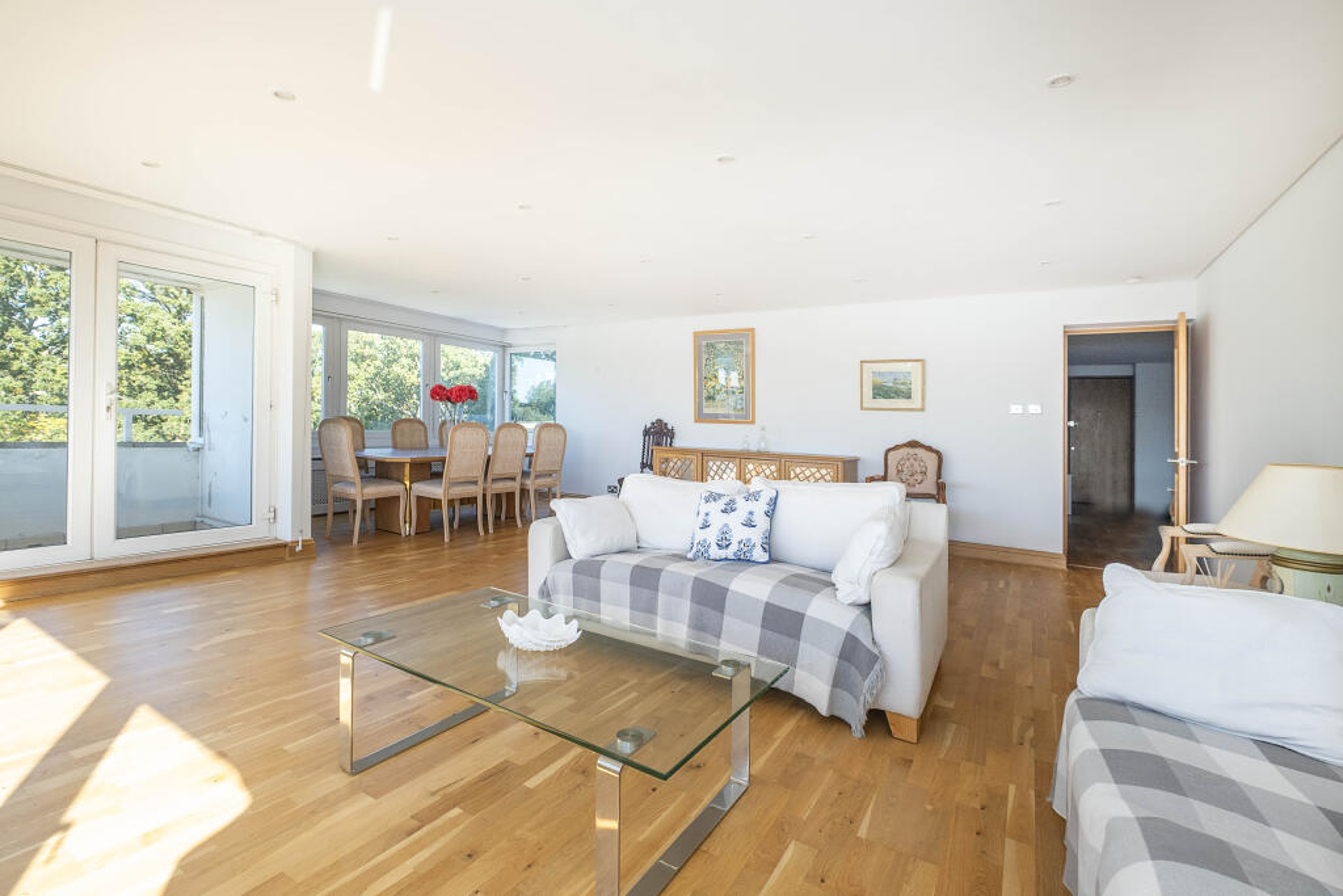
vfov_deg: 77.3
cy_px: 448
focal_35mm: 15
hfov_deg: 100.4
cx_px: 672
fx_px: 560
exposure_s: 1/50
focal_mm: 10
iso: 250
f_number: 6.4
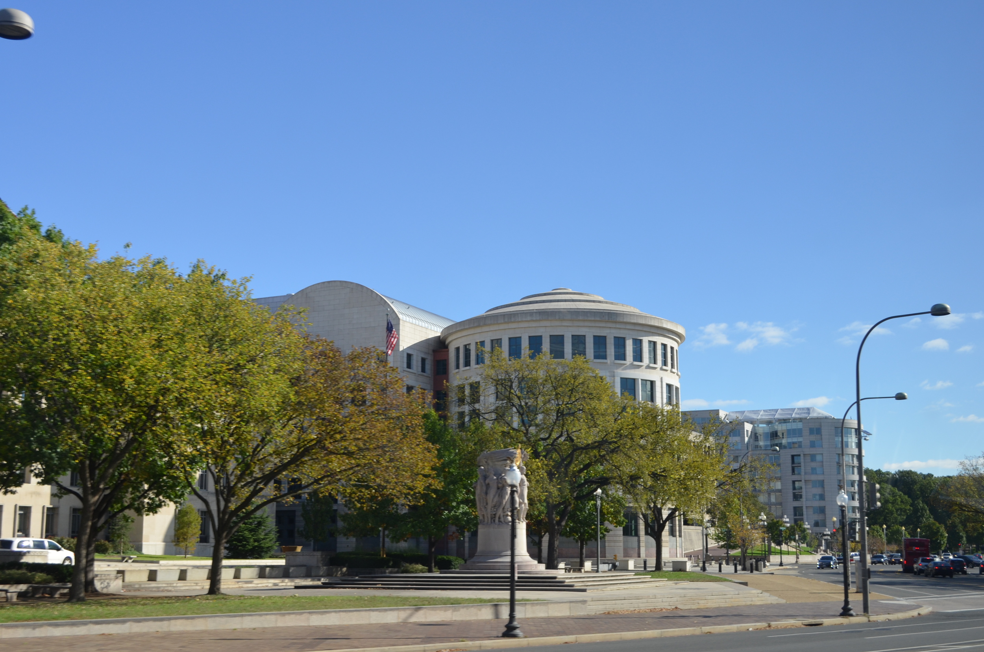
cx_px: 492
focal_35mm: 45
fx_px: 1227
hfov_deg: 43.7
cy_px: 326
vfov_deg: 29.7
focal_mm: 30
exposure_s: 1/125
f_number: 5.6
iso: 250
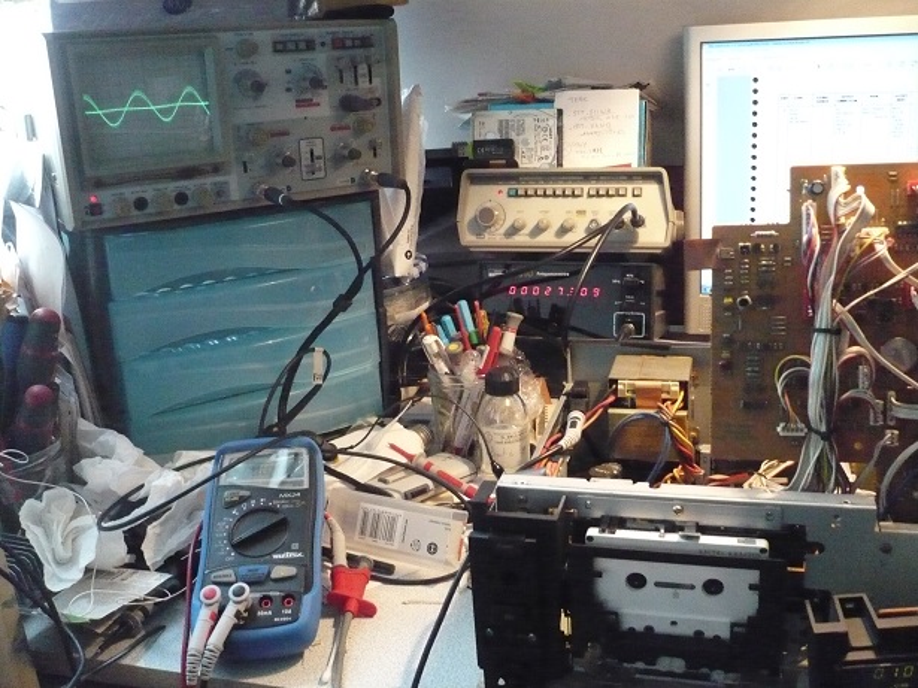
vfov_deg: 40.7
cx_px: 459
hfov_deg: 52.6
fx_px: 928
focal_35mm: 35
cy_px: 344
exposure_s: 1/80
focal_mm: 5.8
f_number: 2.8
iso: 1250
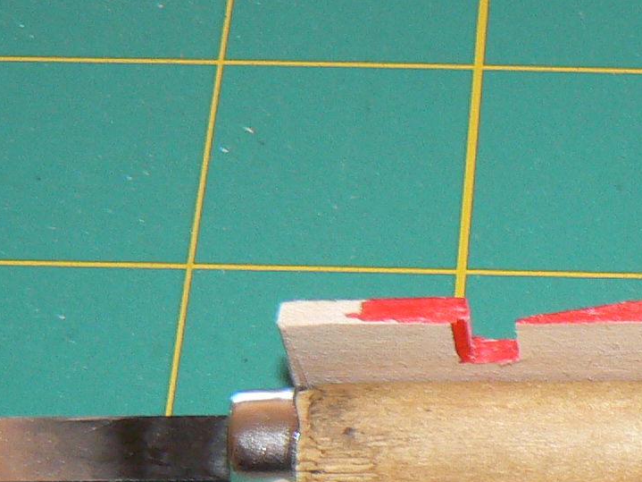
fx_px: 2615
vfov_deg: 10.2
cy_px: 671
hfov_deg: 13.6
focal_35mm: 141
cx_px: 766
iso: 100
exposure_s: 1/30
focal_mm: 6
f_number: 2.8
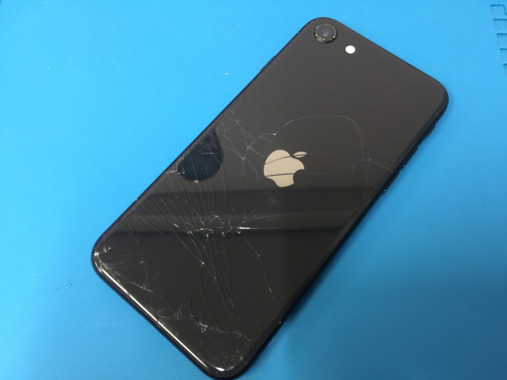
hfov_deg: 61.7
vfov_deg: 48.2
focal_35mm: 29
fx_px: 425
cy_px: 190
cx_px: 254
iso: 80
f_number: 2.2
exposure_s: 1/17
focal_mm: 4.15
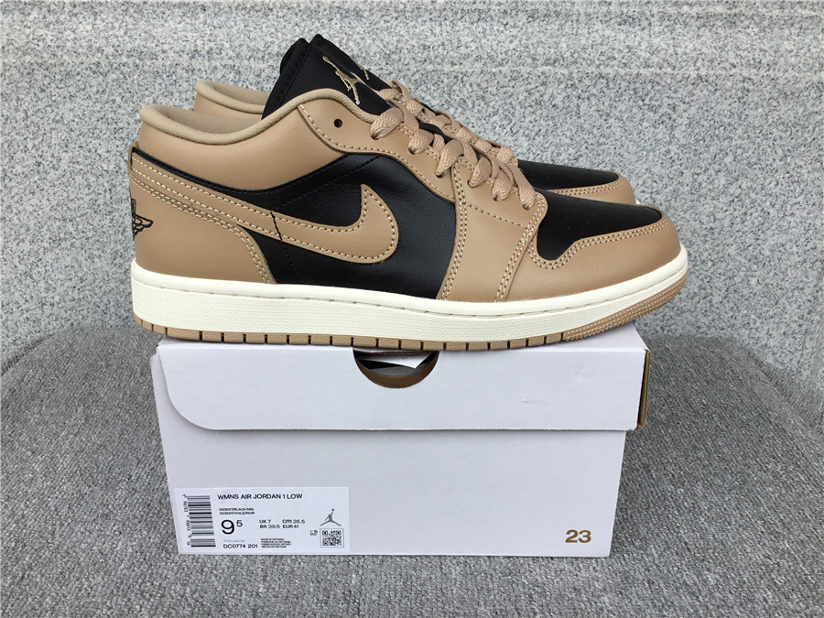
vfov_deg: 45.4
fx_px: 738
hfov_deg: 58.4
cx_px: 412
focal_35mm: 31
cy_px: 309
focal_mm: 3.3
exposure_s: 1/282
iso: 25
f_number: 2.4
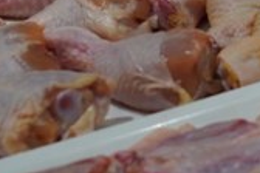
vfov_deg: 5.2
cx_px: 268
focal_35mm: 262
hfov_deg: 7.8
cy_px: -43
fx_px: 1892
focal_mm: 55
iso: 1600
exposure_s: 1/500
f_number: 8
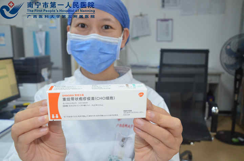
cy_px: 80
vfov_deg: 36.7
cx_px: 122
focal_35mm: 36
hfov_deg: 53.2
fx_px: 244
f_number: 5.6
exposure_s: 1/80
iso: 1600
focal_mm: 24
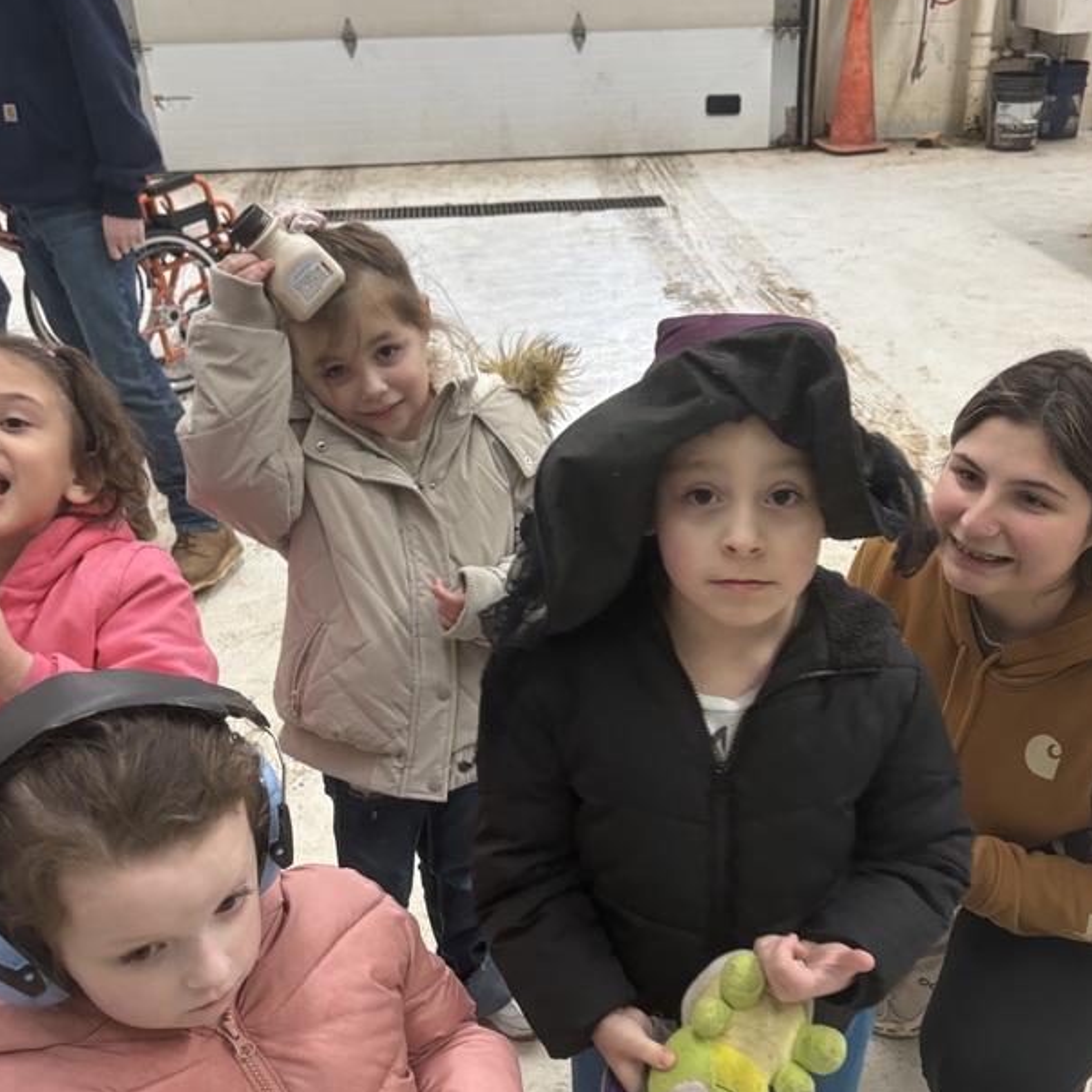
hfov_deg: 42.7
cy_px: 724
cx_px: 623
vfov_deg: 42.3
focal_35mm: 39
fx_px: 1392
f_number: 1.6
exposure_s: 1/60
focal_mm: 5.96
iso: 125
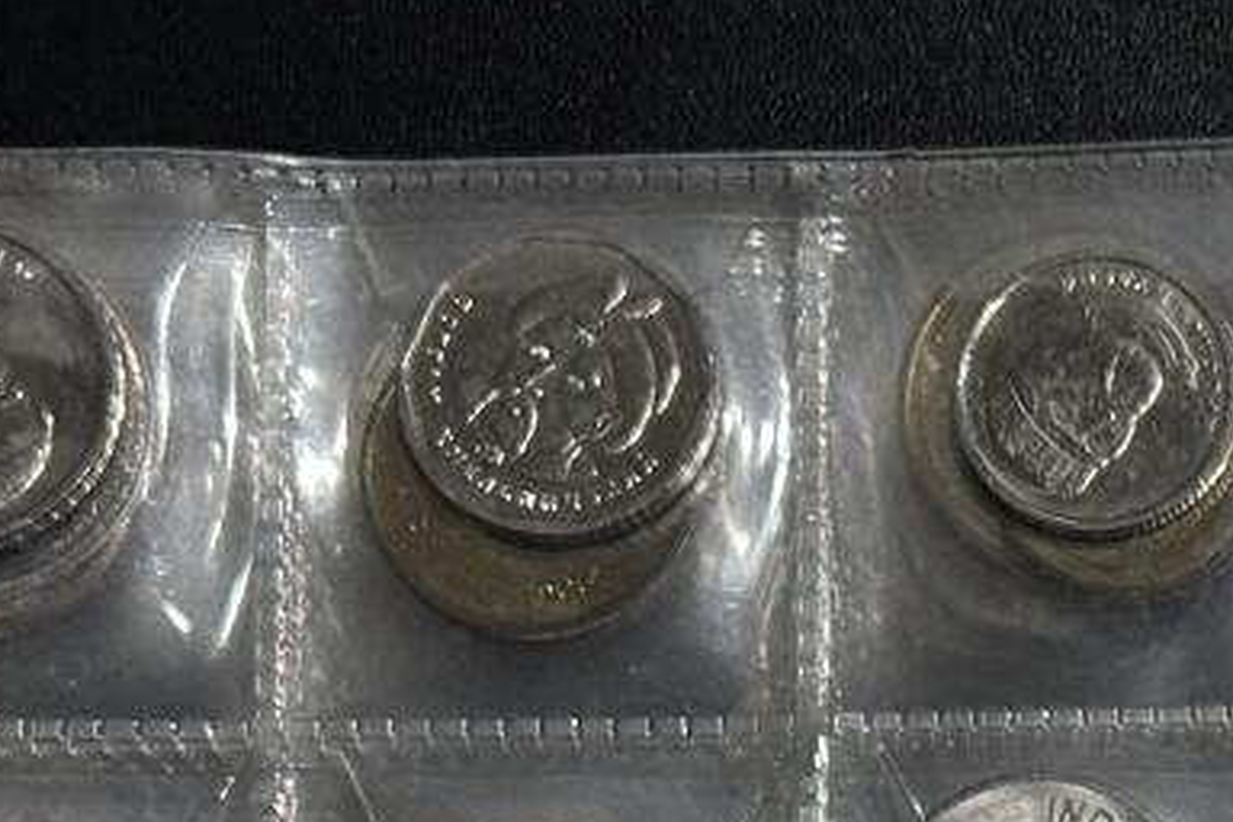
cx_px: 1840
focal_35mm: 182
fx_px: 6233
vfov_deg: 7.3
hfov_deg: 10.9
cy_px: 1596
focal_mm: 6.86
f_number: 1.78
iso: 100
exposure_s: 1/50
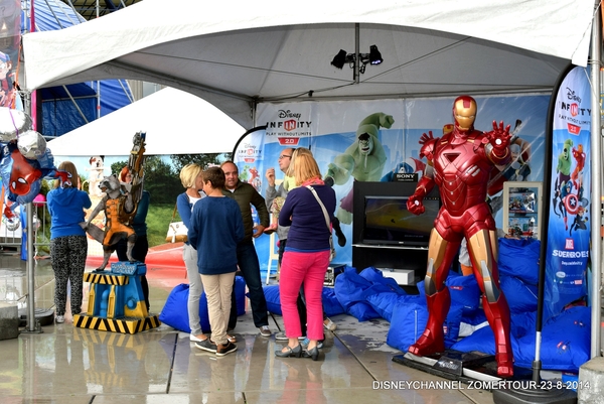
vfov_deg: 36.9
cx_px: 302
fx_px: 604
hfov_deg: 53.1
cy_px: 202
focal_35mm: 36
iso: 100
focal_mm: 24
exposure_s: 1/160
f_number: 6.3
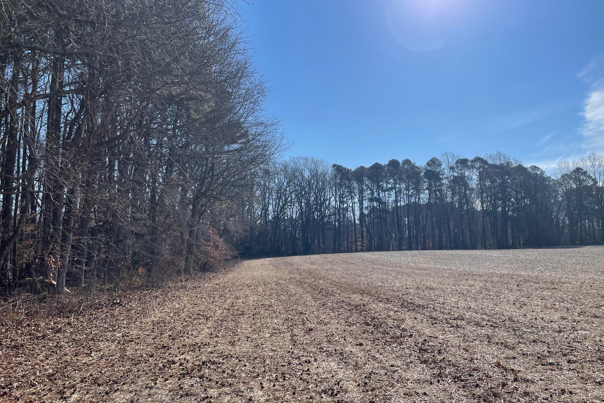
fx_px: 470
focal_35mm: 28
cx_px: 312
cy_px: 218
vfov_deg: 46.4
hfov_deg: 65.5
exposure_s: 1/6135
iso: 32
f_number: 1.6
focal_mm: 4.2
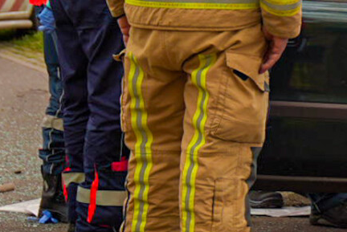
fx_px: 2615
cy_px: 59
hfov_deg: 7.4
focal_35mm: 271
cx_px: 615
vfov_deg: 5.1
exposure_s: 1/160
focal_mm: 41
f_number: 2.8
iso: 100
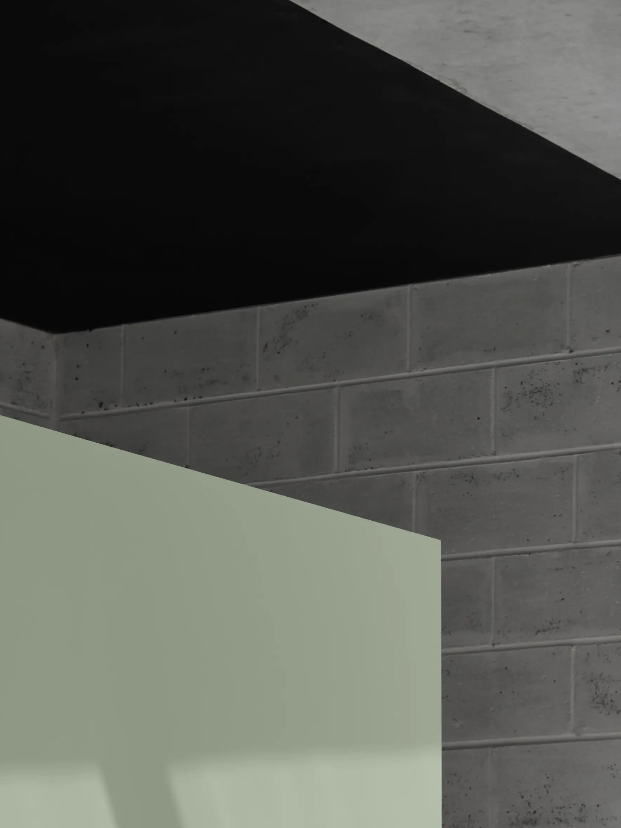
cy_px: 1147
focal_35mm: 151
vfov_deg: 12.6
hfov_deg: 9.8
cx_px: 470
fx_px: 3612
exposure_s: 1/20
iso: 31
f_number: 10
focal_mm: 50
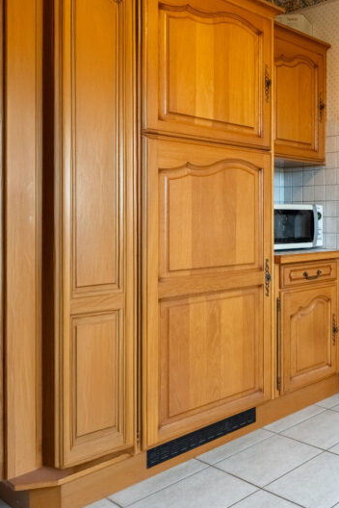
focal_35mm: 33
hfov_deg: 29.9
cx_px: 463
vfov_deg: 56.9
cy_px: 212
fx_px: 466
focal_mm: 17
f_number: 4
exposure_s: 1/2000
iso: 1600
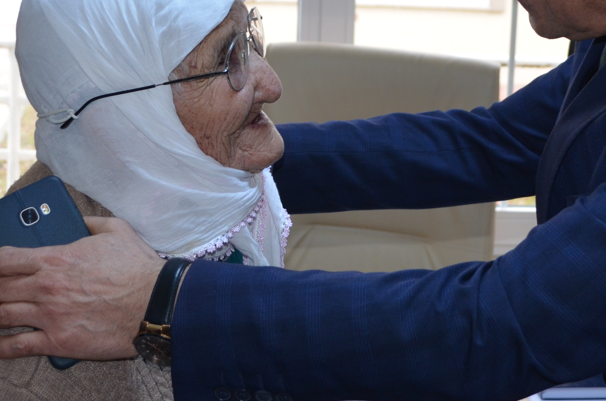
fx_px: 1411
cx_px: 291
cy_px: 42
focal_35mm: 84
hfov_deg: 24.2
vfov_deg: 16.0
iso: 450
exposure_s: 1/60
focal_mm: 26
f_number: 4.2
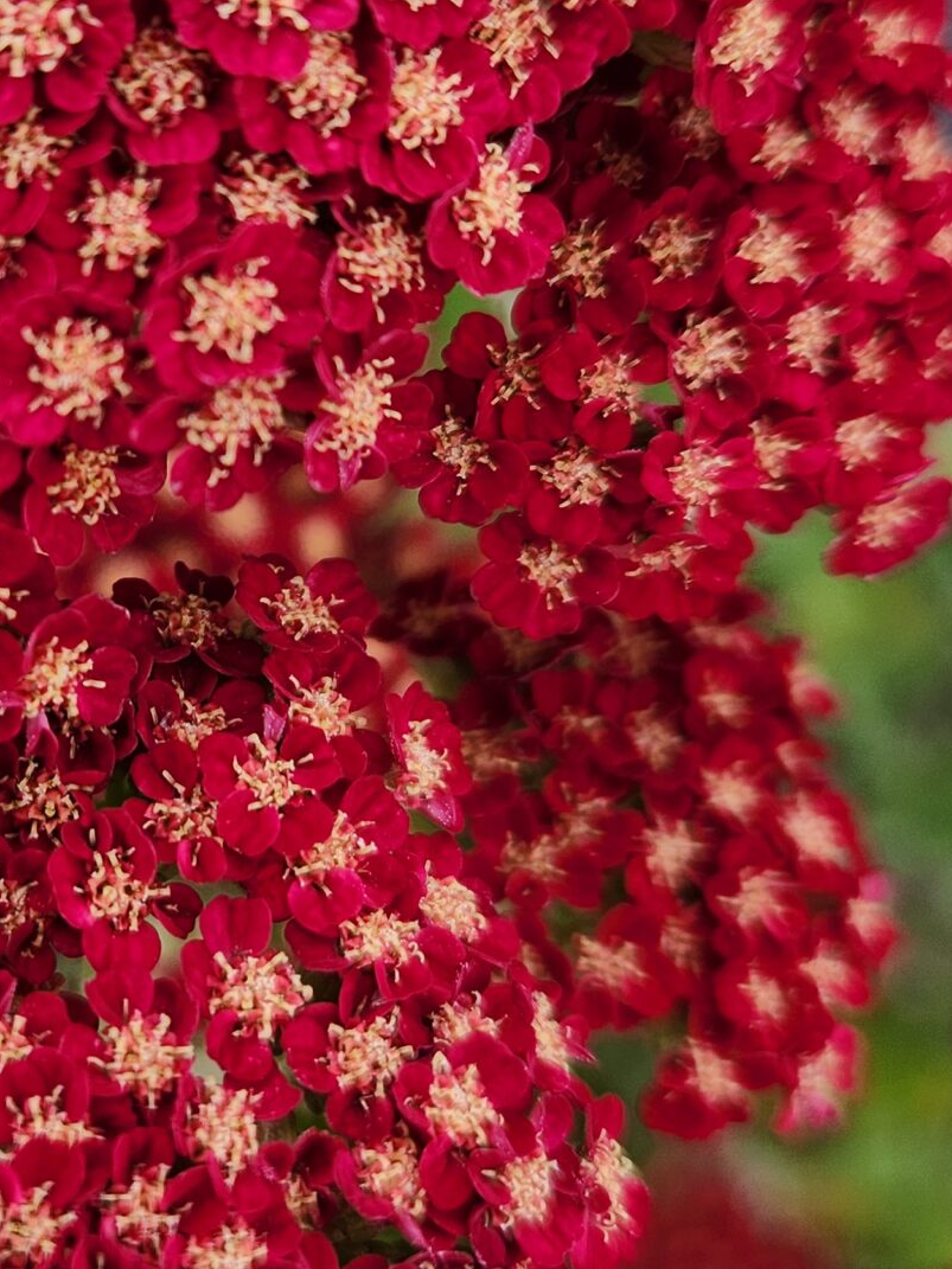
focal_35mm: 55
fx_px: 2017
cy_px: 511
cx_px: 162
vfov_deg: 34.8
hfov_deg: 26.0
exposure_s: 1/490
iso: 20
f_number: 1.8
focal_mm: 5.4
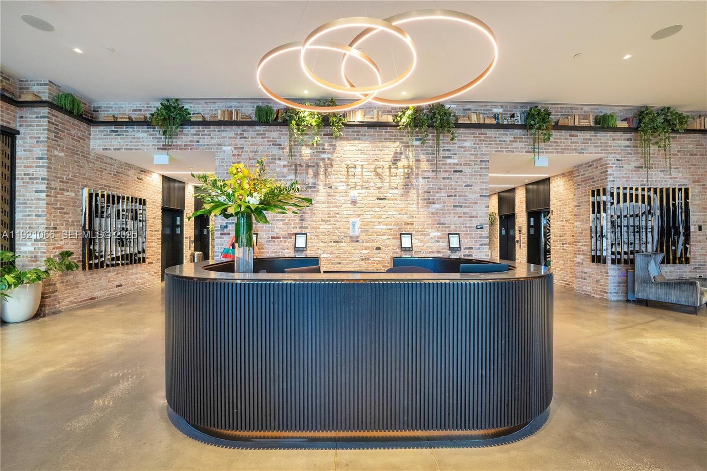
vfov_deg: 81.2
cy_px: 236
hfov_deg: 104.3
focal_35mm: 14
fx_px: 275
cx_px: 354
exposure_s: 1/160
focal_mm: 14
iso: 2500
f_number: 2.8
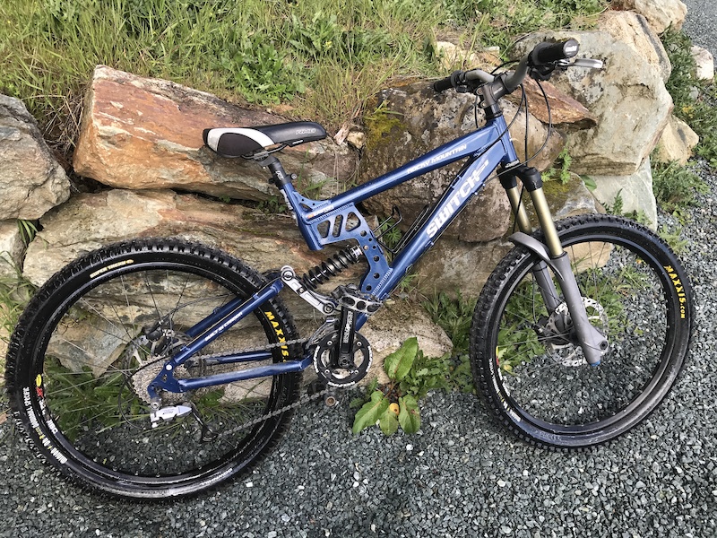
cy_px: 269
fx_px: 580
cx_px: 358
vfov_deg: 49.7
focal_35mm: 28
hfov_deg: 63.4
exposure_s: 1/343
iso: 20
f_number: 1.8
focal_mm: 3.99
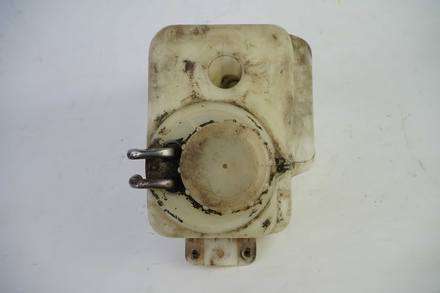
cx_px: 220
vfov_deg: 29.9
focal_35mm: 45
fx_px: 550
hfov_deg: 43.6
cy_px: 146
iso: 200
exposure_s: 1/160
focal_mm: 45
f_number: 8
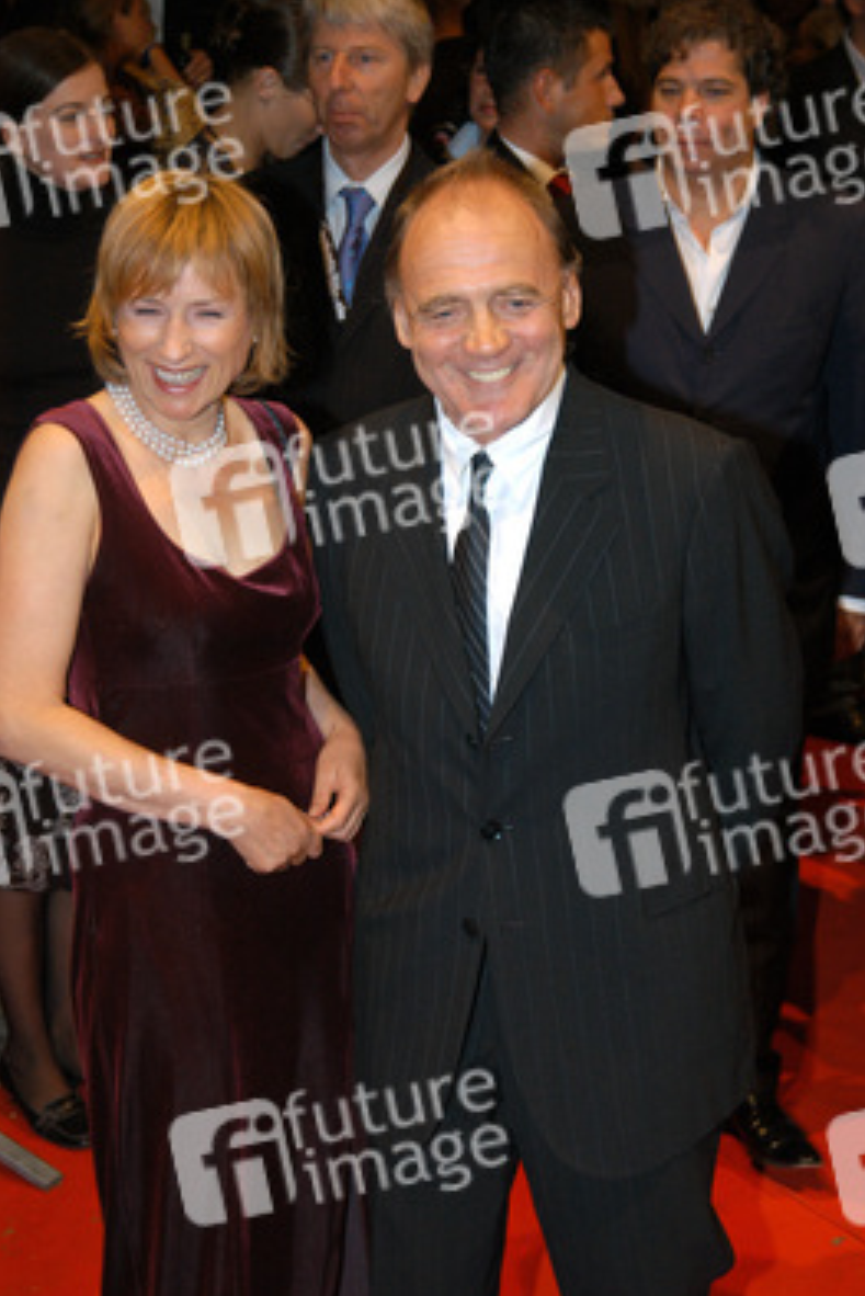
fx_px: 2629
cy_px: 655
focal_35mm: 73
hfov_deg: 18.7
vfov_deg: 27.7
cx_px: 434
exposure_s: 1/125
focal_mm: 48
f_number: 5
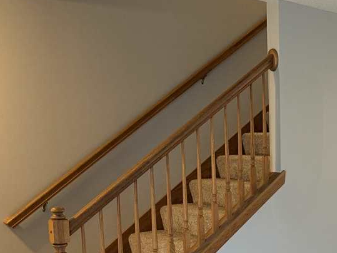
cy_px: 224
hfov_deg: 30.4
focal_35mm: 57
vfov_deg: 24.9
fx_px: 555
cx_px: 367
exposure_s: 1/60
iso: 250
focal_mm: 6.76
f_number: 1.78
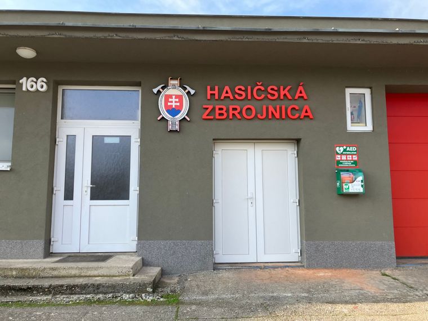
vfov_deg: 49.7
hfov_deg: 63.4
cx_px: 214
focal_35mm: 28
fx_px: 346
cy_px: 160
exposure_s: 1/571
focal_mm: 3.99
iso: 32
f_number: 1.8
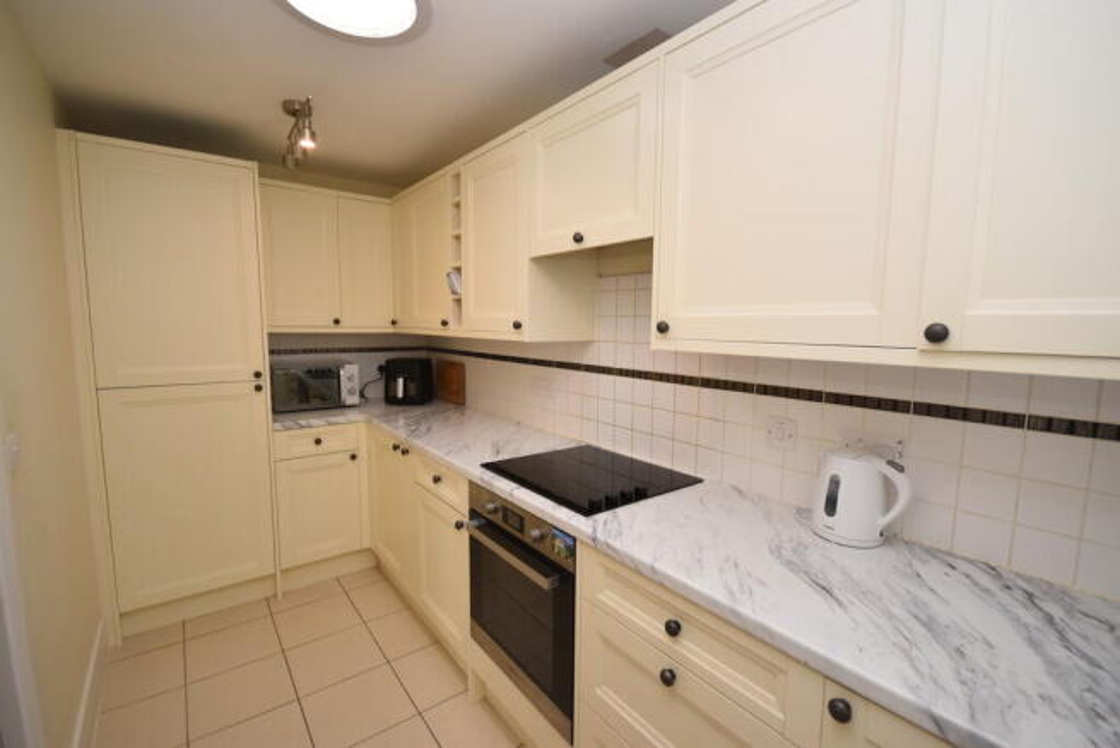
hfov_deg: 100.4
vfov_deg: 77.4
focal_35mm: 15
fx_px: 467
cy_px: 374
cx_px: 560
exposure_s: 1/125
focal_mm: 10
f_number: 4
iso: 720
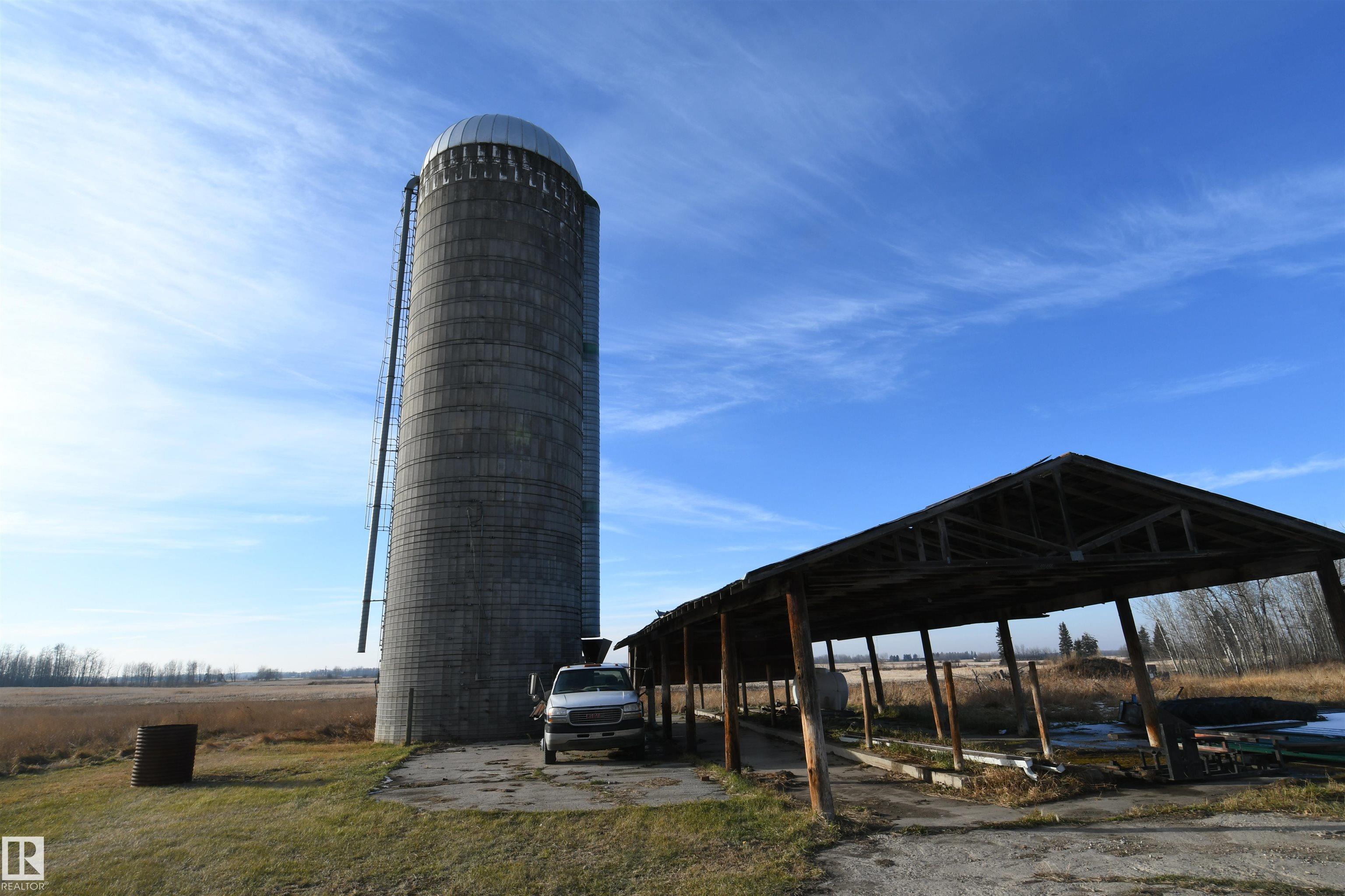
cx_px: 672
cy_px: 448
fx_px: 672
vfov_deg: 67.4
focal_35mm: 18
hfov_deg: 90.0
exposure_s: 1/125
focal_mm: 12
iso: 200
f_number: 14
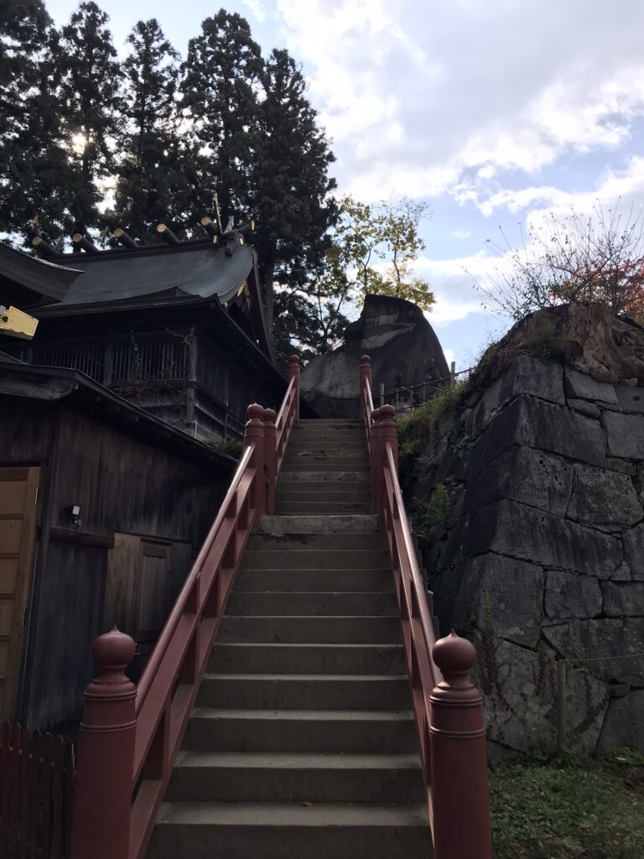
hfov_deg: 49.7
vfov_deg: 63.4
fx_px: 695
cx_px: 322
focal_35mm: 28
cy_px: 430
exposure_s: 1/1520
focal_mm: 3.99
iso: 20
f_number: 1.8
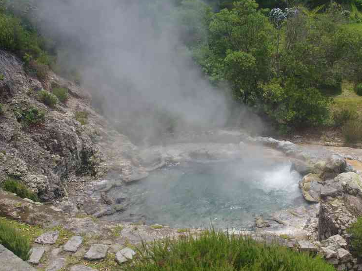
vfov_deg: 32.4
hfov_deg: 42.1
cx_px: 226
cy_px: 149
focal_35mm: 45
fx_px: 467
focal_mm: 23
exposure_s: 1/100
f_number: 11
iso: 200
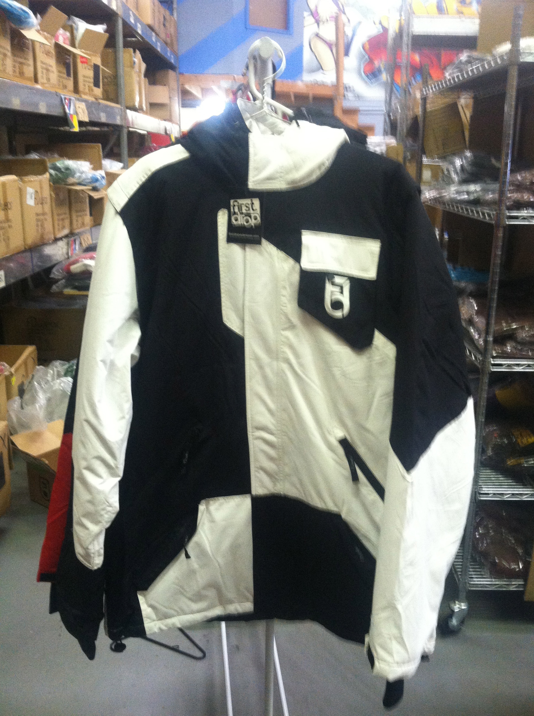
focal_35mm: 35
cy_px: 358
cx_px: 267
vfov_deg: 52.7
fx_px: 722
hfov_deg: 40.6
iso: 250
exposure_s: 1/15
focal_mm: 3.85
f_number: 2.8
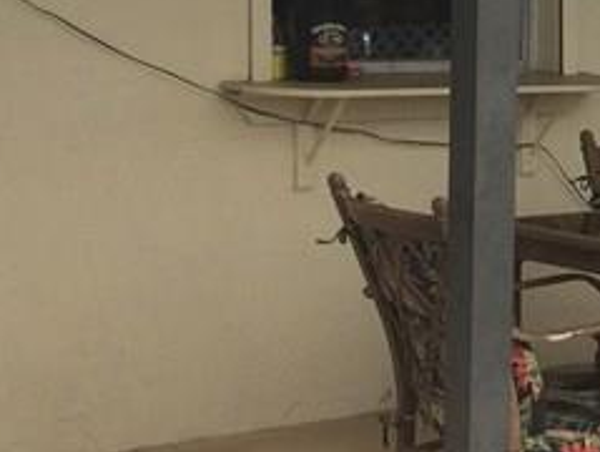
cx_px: 1162
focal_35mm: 124
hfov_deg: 13.7
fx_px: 2153
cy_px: 181
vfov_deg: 12.0
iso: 32
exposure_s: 1/595
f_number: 2.2
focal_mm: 4.15
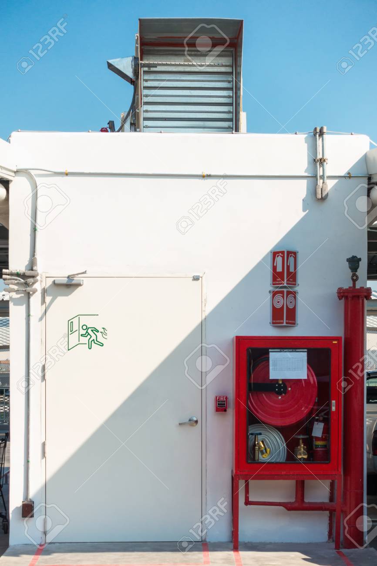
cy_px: 283
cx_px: 188
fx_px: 1037
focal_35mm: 66
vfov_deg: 30.5
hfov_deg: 20.6
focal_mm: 24.28
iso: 100
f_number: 5.6
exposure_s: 1/800
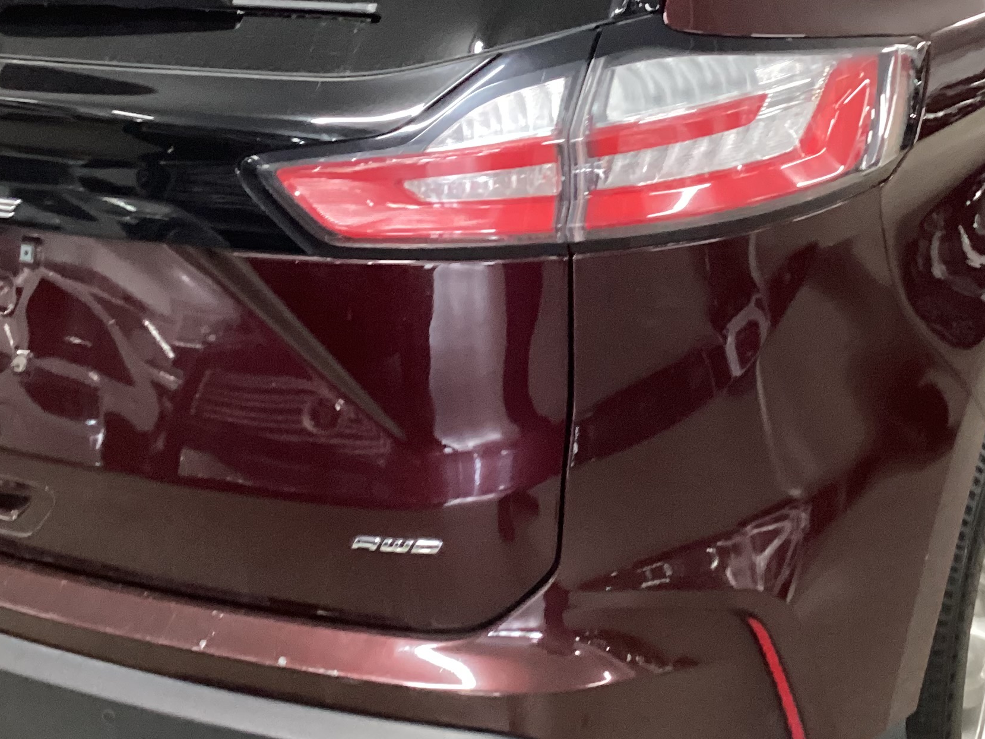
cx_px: 500
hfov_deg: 31.7
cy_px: 250
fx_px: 1736
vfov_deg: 23.9
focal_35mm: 61
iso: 320
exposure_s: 1/30
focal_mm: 3.3
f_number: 2.4
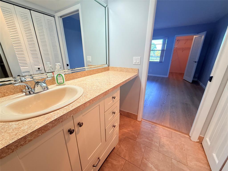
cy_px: 86
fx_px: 92
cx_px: 114
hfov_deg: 102.1
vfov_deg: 85.7
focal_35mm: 14
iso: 125
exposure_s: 1/120
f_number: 2.2
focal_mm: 2.22
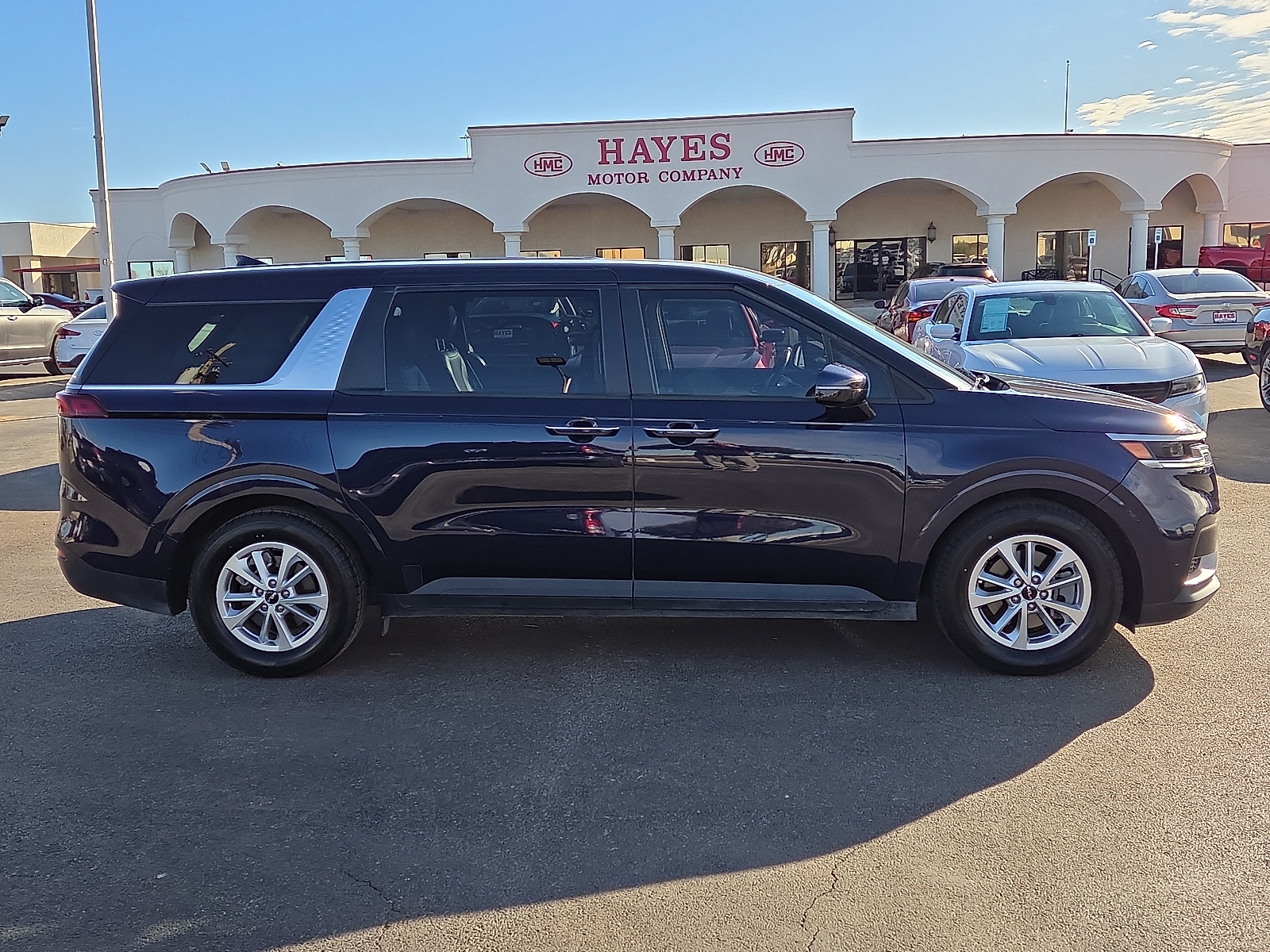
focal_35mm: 34
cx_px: 635
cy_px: 476
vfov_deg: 41.8
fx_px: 1247
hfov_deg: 54.0
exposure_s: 1/1429
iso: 25
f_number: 1.8
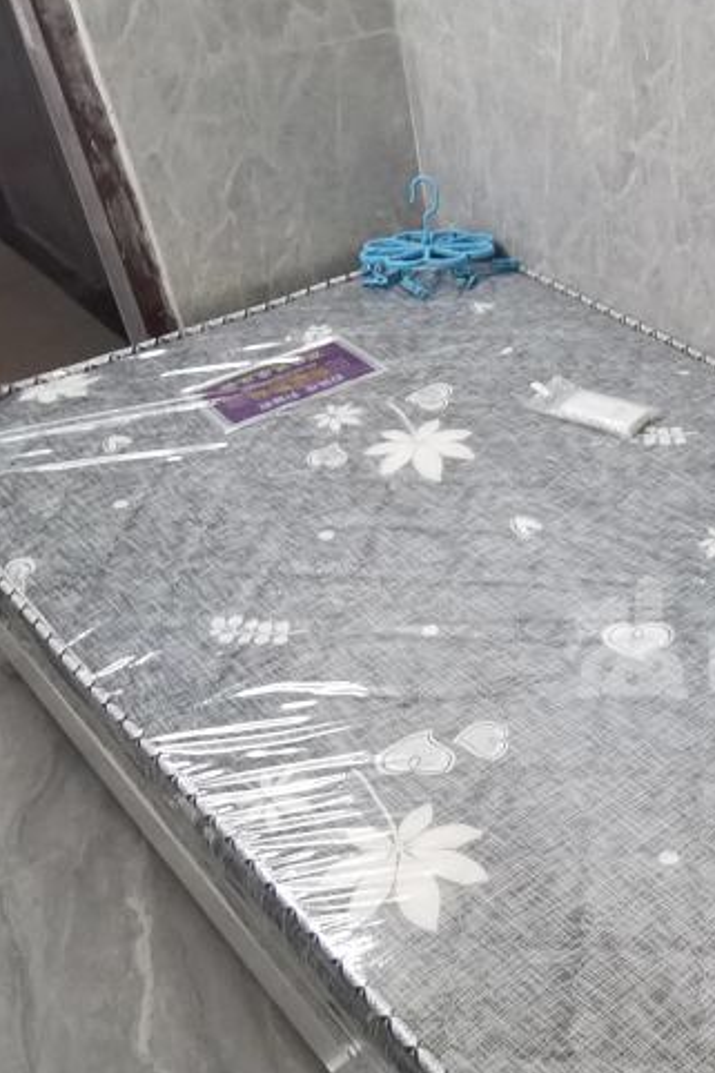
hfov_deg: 31.9
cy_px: 639
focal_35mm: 38
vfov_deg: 50.4
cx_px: 742
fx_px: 1133
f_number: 2.2
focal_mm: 2.26
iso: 500
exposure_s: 1/20
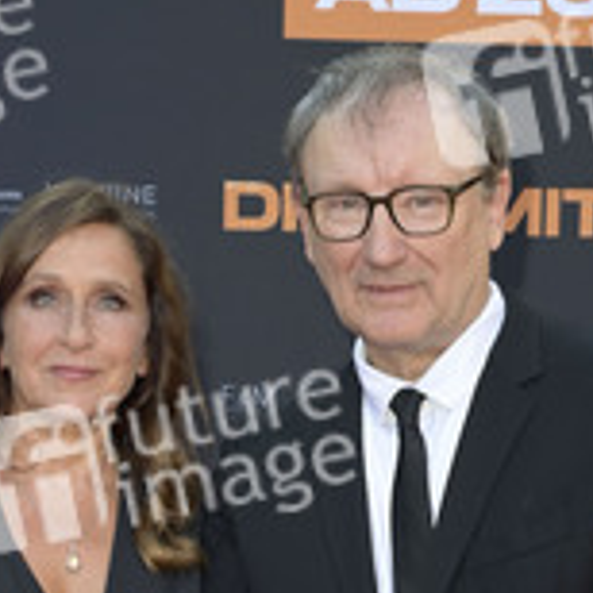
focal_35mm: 188
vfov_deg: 9.2
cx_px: 270
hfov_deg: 9.3
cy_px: 655
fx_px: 3644
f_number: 8
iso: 640
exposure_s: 1/160
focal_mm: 85
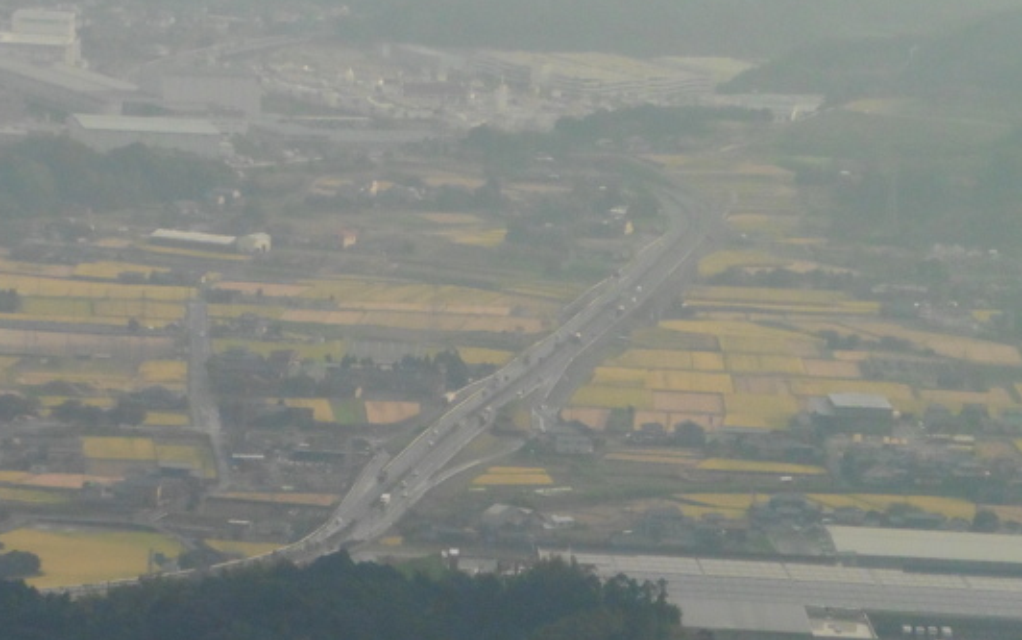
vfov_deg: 5.0
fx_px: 7328
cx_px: 469
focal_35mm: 263
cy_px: 342
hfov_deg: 8.0
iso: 400
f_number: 5.4
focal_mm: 23.1
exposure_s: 1/500
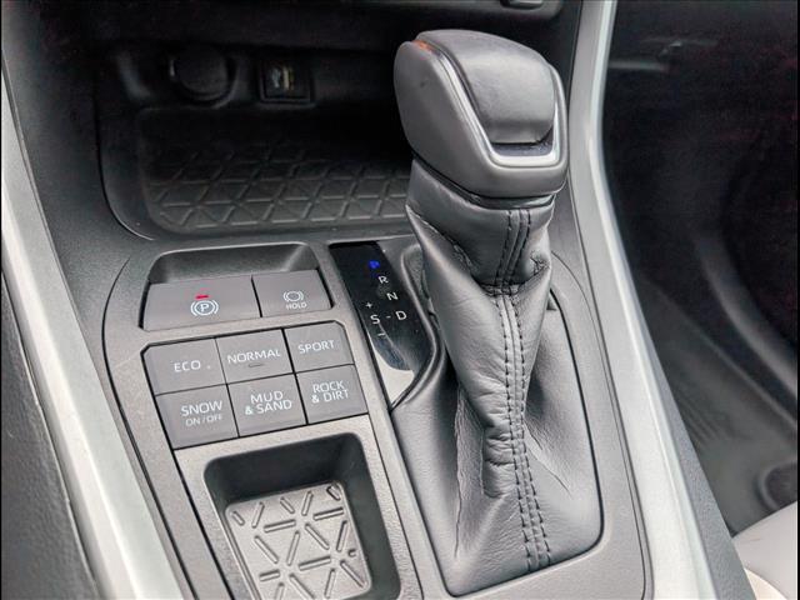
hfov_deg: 71.6
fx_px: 555
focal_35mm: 24
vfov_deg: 56.8
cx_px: 400
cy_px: 300
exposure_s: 1/1000
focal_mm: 6.9
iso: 21
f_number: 1.68
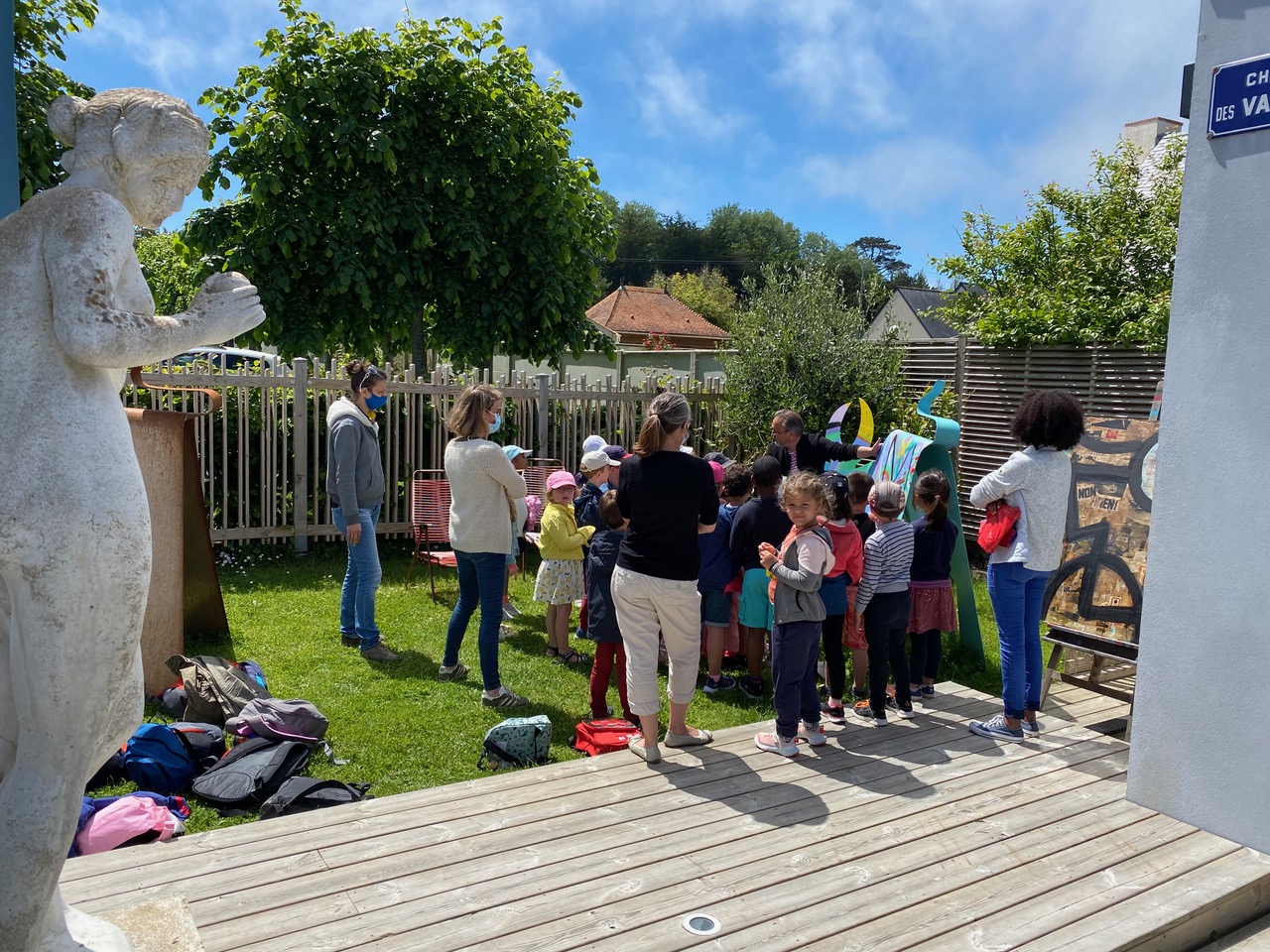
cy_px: 476
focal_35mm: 26
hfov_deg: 67.3
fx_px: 954
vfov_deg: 53.1
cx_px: 635
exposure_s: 1/2571
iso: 32
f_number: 1.8
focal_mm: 4.25
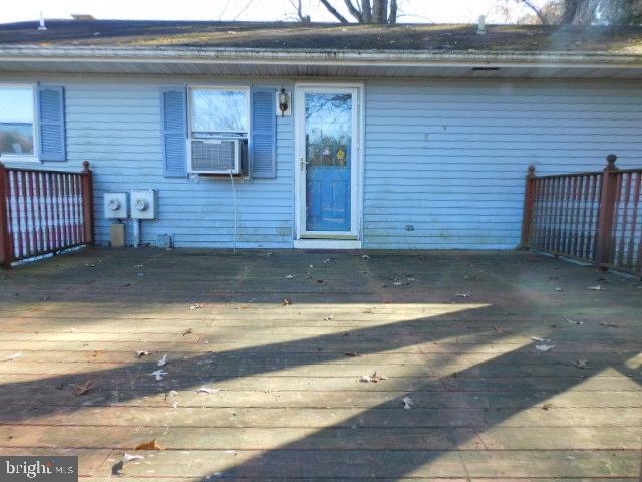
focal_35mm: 24
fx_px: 445
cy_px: 241
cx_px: 321
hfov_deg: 71.6
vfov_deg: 56.8
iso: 125
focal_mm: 4.3
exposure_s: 1/125
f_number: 3.3
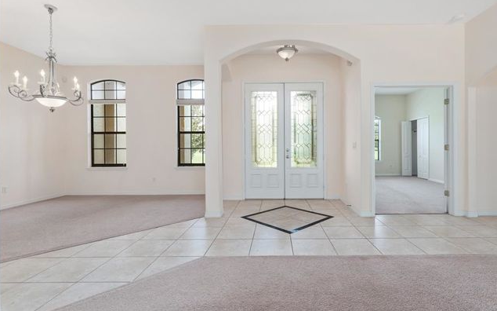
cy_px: 156
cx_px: 273
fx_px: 243
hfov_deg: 91.1
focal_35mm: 18
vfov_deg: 65.2
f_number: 7.1
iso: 320
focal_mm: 15.8
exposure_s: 1/8
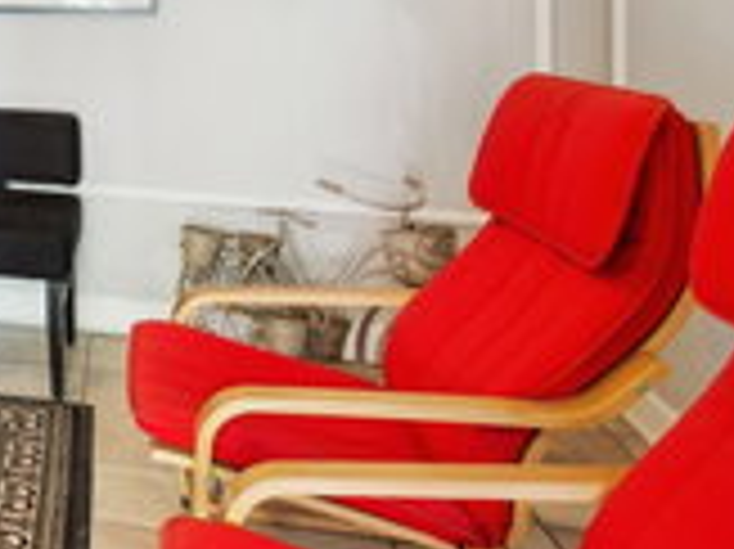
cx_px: -326
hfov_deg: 28.4
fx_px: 1017
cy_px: -45
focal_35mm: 48
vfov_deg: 27.8
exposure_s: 1.3
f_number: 8
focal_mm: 17
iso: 200
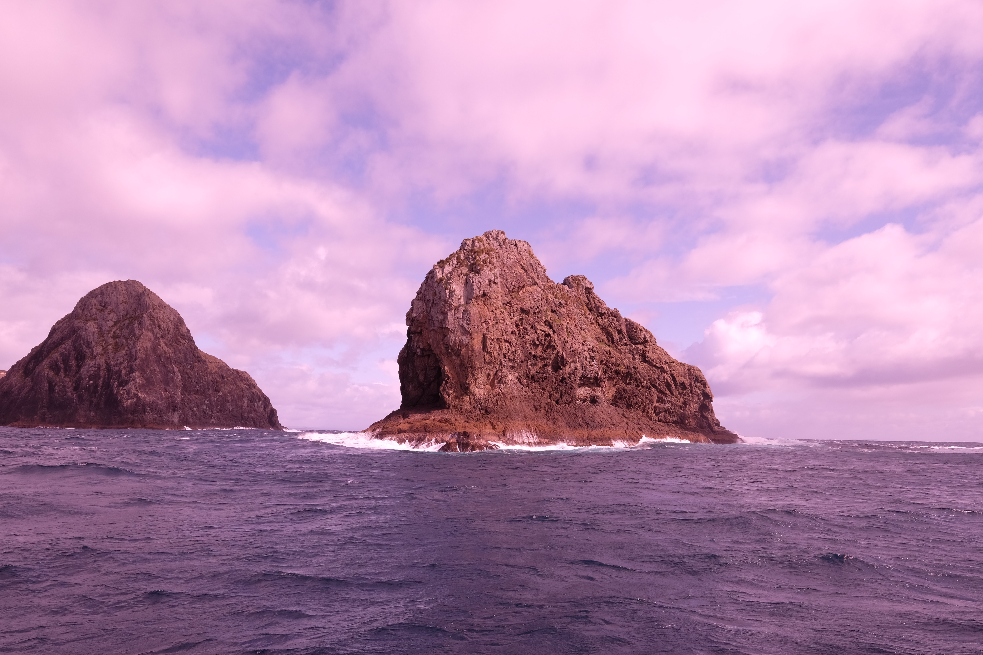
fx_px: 737
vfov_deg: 47.9
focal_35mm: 27
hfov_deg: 67.4
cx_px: 504
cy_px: 336
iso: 200
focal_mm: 17.4
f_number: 8
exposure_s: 1/350
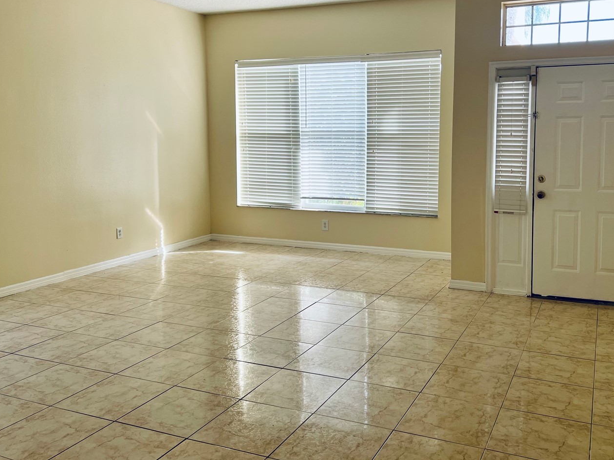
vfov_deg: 42.8
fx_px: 585
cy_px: 191
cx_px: 367
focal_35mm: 33
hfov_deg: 55.0
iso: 40
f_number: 1.5
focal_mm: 5.7
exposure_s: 1/184
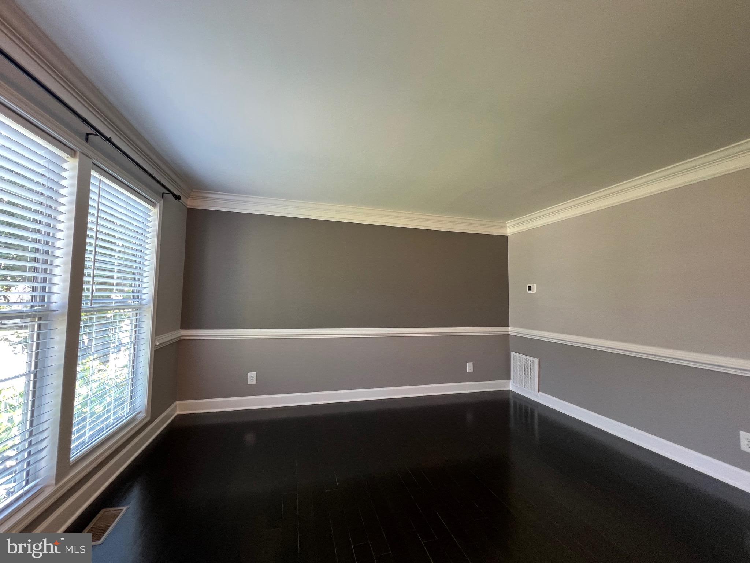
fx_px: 282
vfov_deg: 89.9
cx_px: 375
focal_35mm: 13
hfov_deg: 106.2
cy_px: 282
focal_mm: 1.57
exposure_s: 1/60
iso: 125
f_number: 1.8
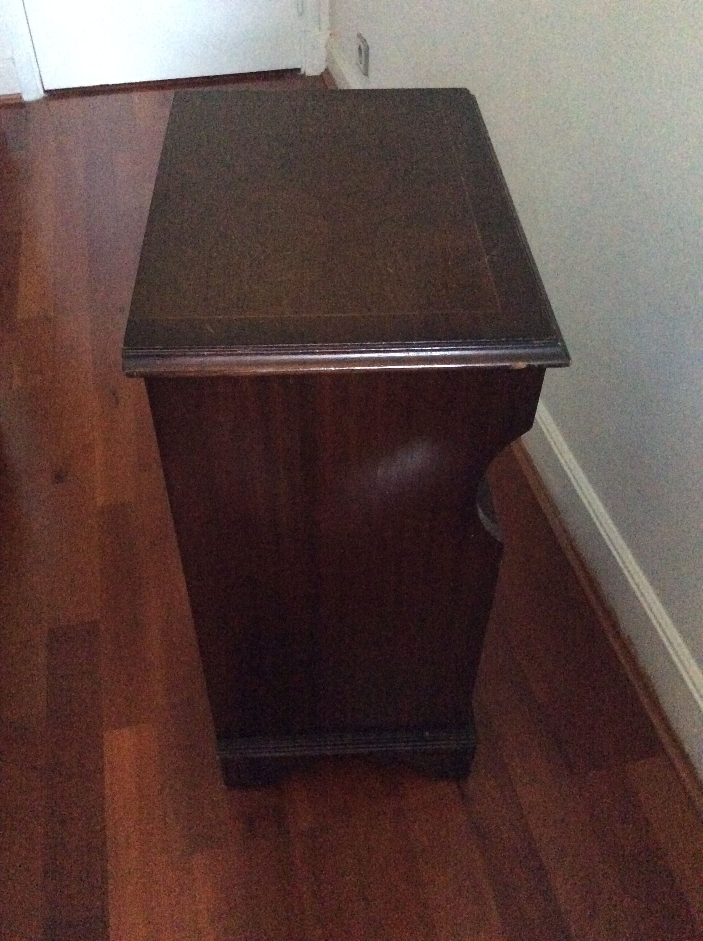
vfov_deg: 56.9
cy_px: 470
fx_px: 869
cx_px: 352
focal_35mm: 32
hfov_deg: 44.1
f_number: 2.4
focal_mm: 3.3
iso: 800
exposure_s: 1/17
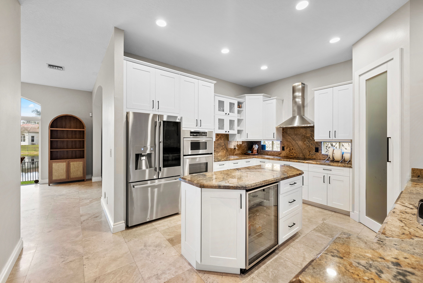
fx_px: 176
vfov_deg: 77.4
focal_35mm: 15
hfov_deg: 100.4
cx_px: 212
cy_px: 142
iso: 400
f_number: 8
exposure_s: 1/4
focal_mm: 15
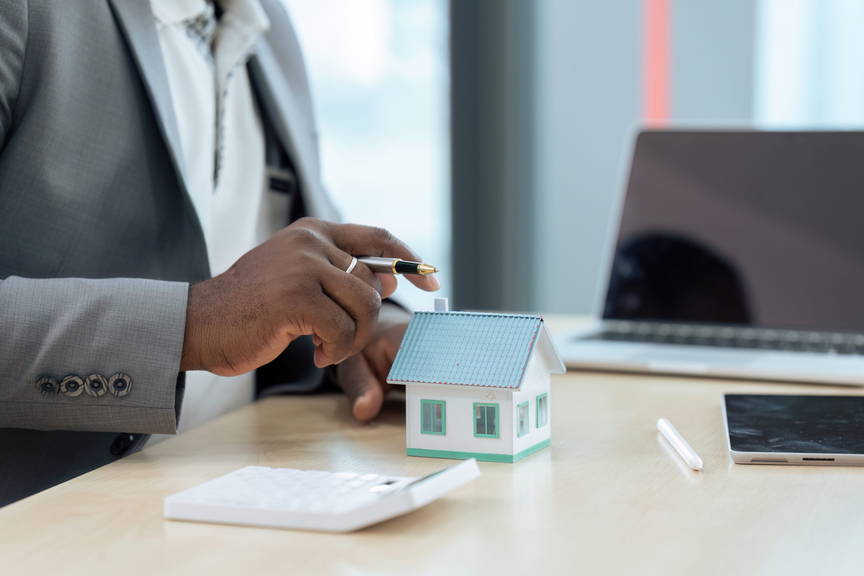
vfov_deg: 16.1
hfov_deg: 23.9
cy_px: 288
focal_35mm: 85
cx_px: 432
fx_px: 2040
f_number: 2.8
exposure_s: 1/250
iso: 1000
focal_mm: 85
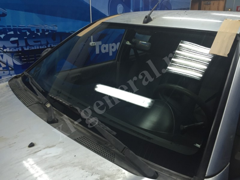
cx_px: 120
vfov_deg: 48.2
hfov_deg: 61.7
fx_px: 201
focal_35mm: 29
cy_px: 90
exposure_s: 1/33
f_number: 2.2
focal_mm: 4.15
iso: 100
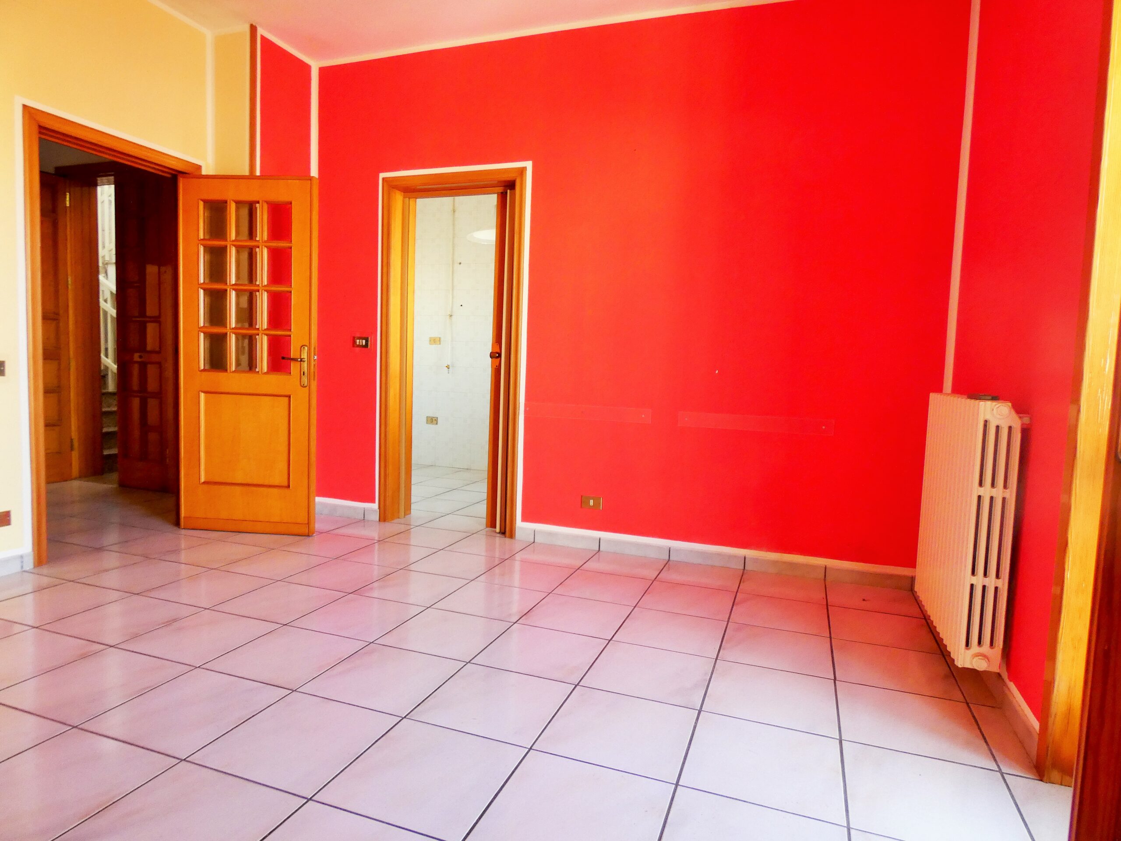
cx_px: 560
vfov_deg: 66.0
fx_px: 648
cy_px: 420
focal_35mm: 20
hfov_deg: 81.7
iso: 160
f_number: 2.8
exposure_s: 1/60
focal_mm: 3.6
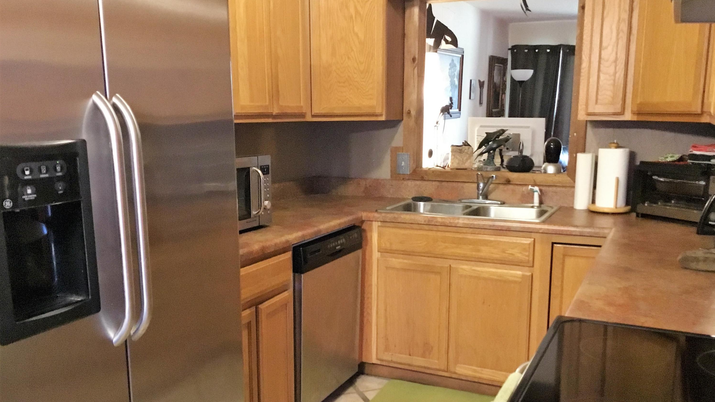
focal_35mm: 34
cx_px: 359
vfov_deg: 34.5
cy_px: 246
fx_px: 645
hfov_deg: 58.0
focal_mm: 3.3
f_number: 2.4
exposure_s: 1/15
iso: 320
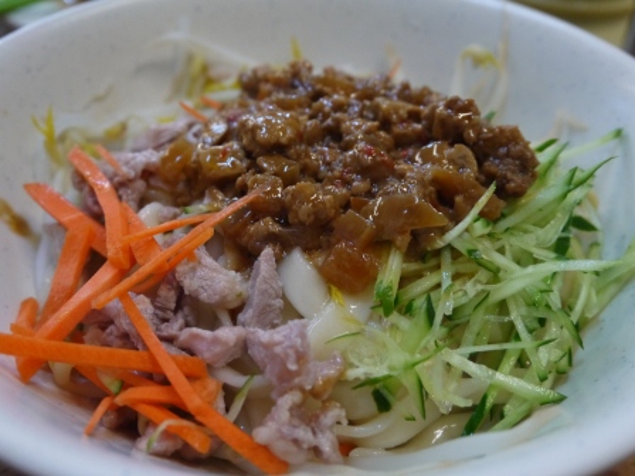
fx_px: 660
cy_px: 238
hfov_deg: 51.4
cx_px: 318
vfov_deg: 39.7
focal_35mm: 36
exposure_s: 1/60
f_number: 4.2
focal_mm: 18
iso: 1000
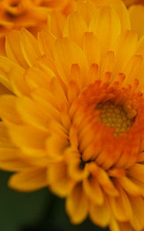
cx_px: 50
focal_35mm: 272
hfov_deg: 4.8
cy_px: 78
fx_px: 1711
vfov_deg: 7.7
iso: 250
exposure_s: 1/160
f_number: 4
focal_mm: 100
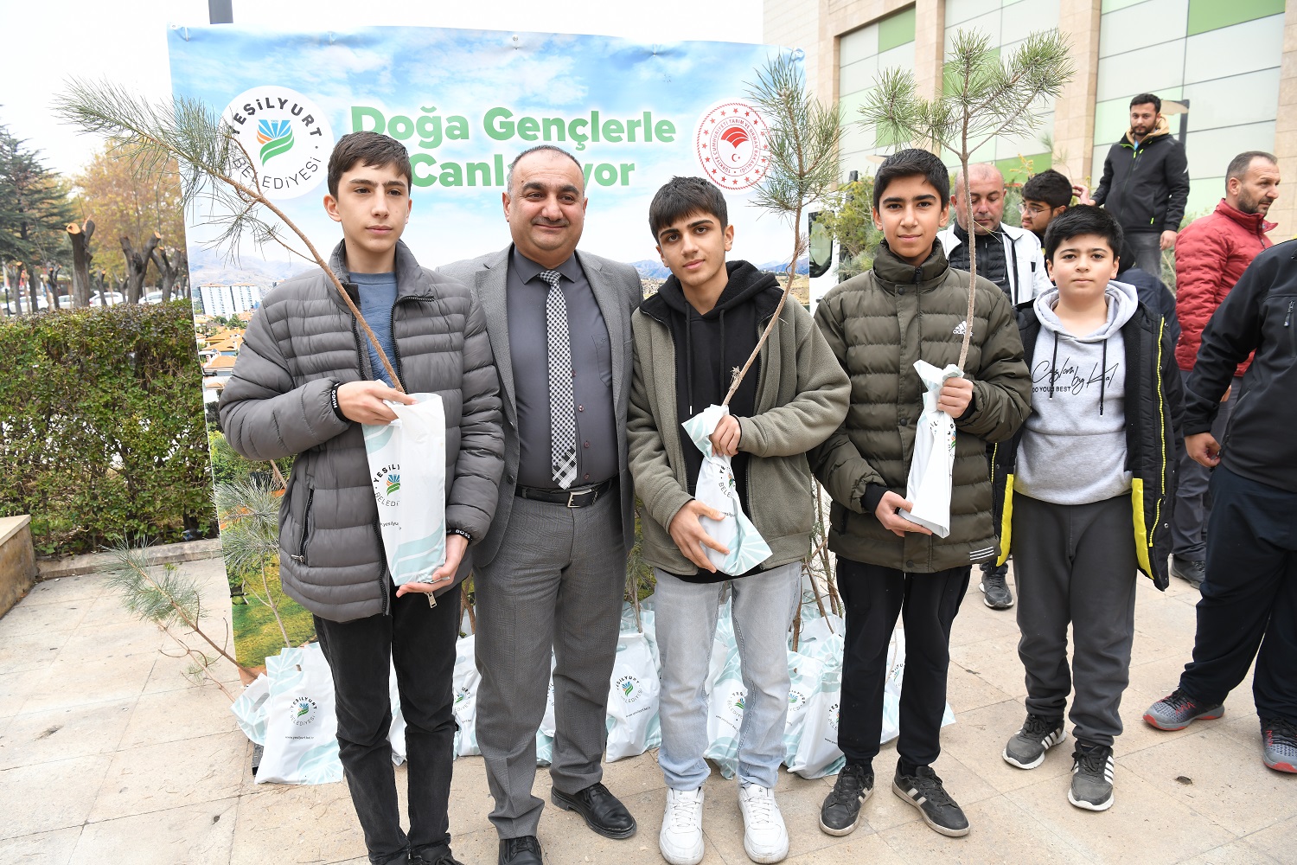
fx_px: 865
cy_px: 432
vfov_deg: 53.1
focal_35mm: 24
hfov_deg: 73.7
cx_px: 648
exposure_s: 1/160
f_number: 7.1
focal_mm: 24
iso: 500
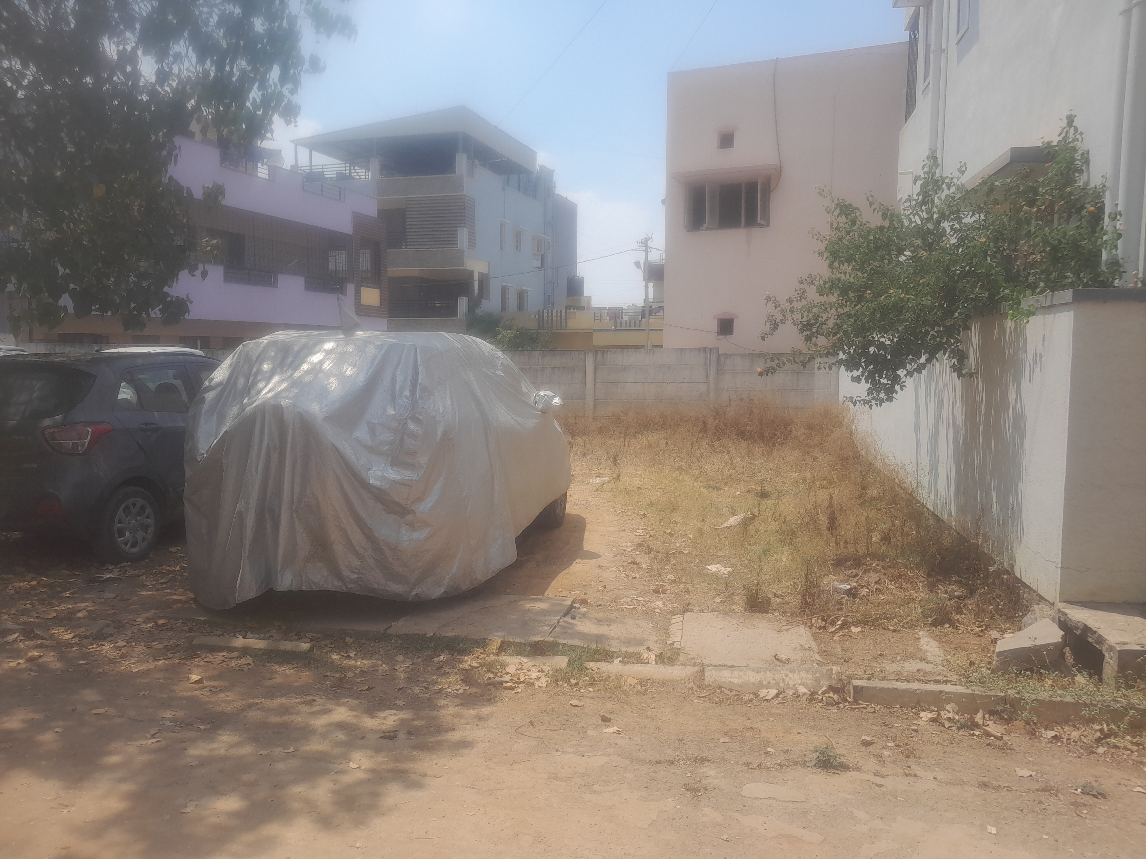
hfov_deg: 65.3
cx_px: 573
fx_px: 894
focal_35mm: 27
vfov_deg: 51.4
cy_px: 430
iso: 40
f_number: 1.8
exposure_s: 1/456
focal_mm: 4
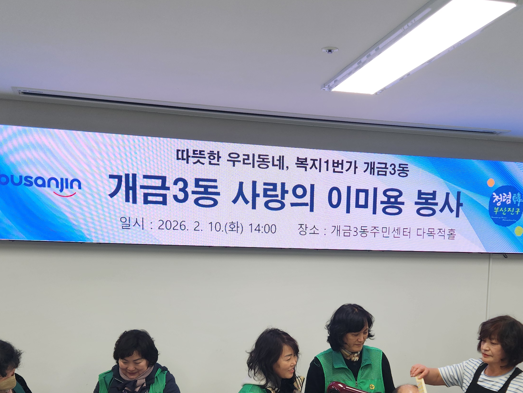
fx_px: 635
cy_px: 337
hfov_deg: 44.8
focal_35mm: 42
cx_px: 277
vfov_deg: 33.0
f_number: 1.8
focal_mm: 5.4
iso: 50
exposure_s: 1/120
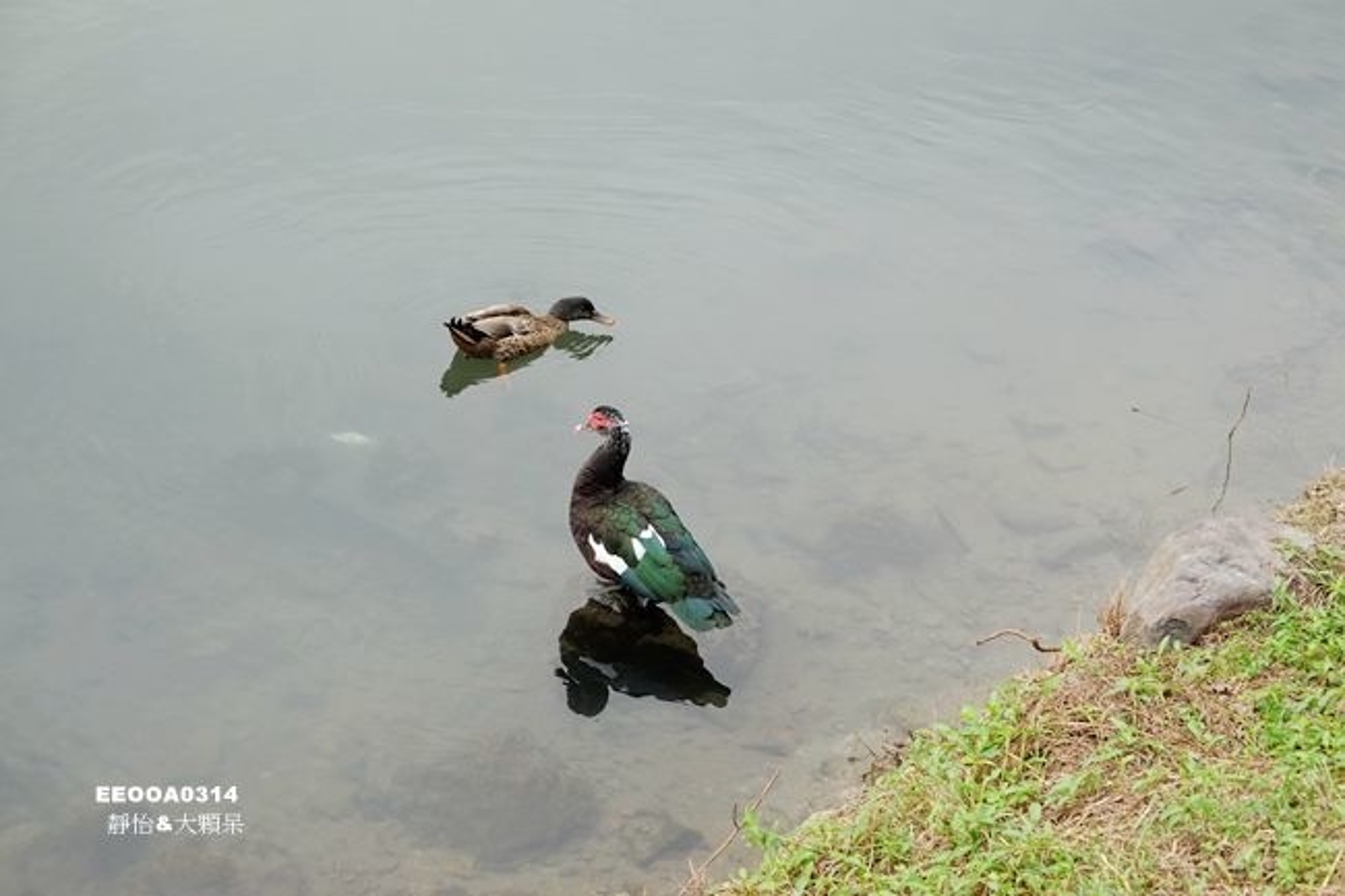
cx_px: 672
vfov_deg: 22.2
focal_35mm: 61
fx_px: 2278
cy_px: 448
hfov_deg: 32.9
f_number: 4
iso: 200
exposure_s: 1/80
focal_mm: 22.46
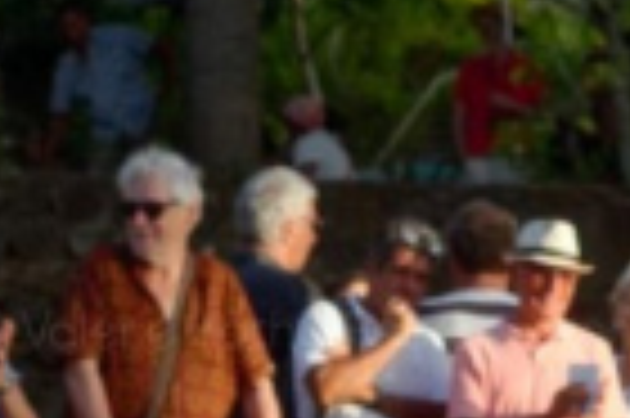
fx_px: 10453
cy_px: -571
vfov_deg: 2.3
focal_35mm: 598
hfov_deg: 3.4
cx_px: 652
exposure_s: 1/500
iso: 400
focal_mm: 70
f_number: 8
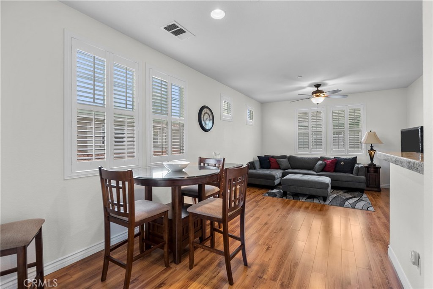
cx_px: 216
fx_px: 192
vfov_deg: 73.8
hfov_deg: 96.7
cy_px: 144
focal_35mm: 16
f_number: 6.3
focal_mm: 16
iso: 250
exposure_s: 1/3
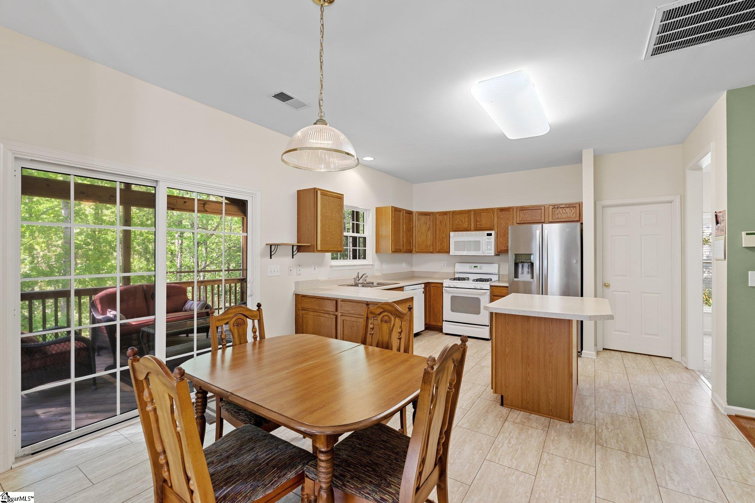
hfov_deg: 96.7
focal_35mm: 16
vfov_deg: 73.7
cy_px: 252
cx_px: 378
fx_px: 336
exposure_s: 1/8
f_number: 8
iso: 250
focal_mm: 16
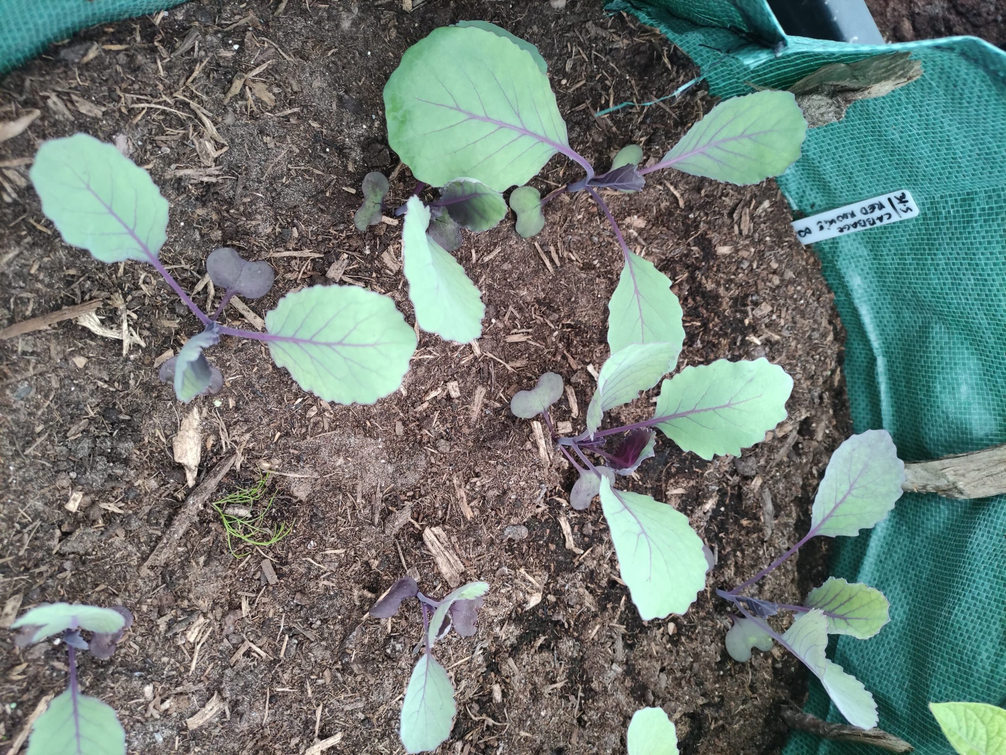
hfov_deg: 69.4
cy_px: 378
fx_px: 727
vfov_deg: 54.9
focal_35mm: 25
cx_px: 503
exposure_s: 1/100
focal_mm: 5.43
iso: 280
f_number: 1.89
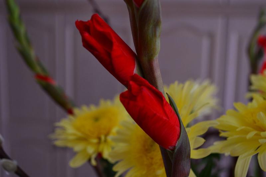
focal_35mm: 54
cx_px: 133
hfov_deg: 36.9
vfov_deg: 25.0
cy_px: 88
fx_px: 399
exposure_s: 1/25
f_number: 5.6
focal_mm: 36
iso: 400
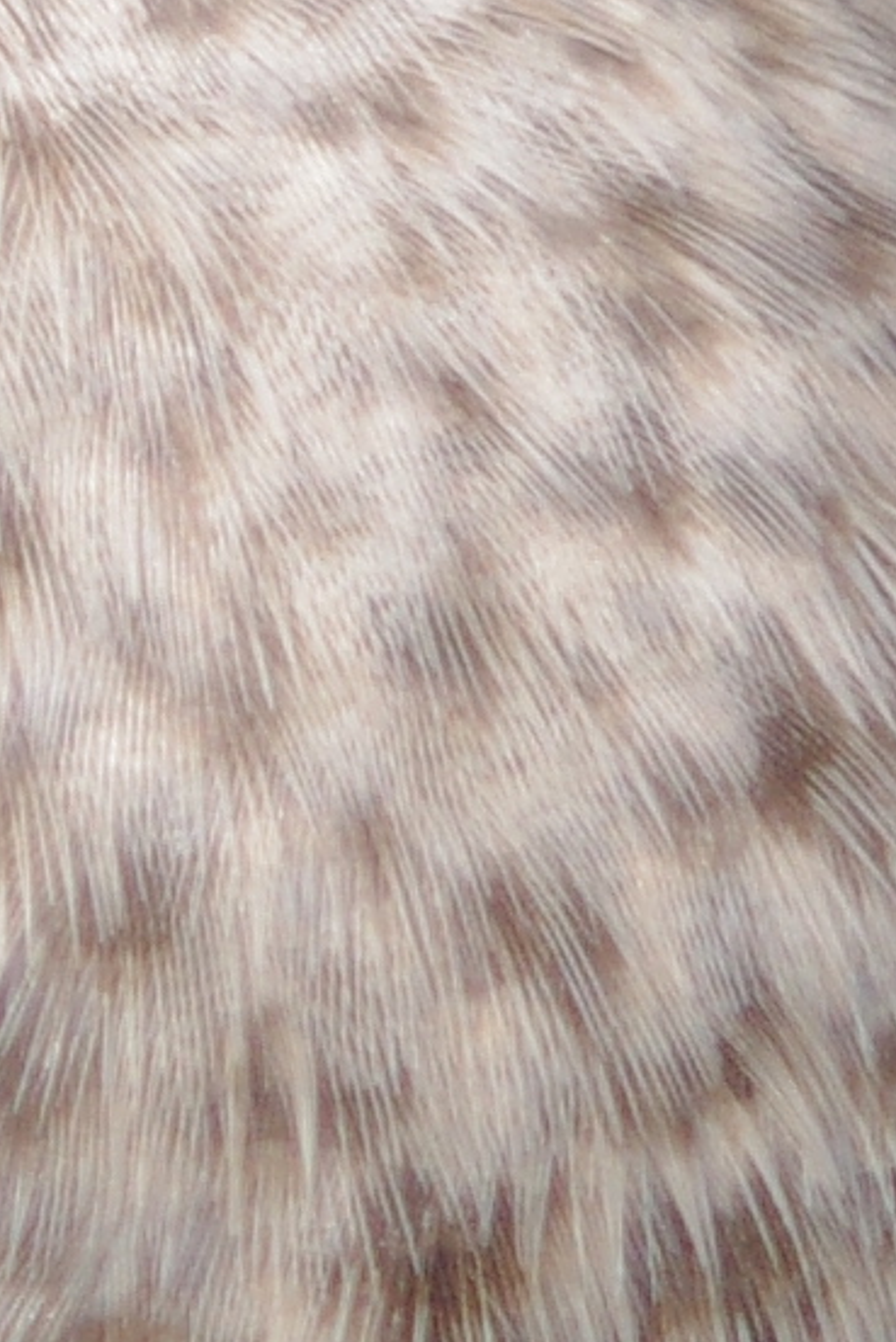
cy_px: 160
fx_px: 346695
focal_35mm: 9293
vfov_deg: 0.2
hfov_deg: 0.1
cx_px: -36
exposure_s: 1/800
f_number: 4.5
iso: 800
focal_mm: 800
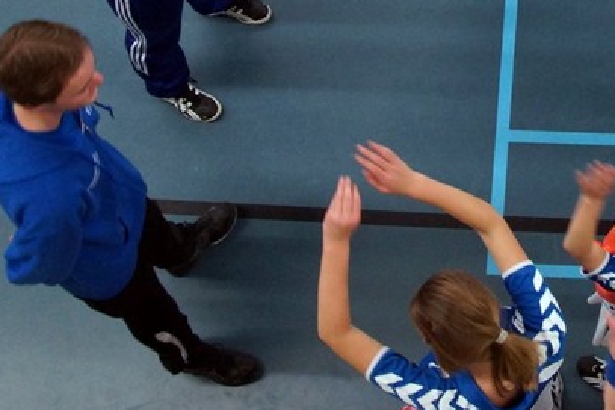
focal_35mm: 68
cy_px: -27
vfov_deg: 19.3
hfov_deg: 27.8
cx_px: 623
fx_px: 1161
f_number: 6.3
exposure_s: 1/60
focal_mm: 18
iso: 1250
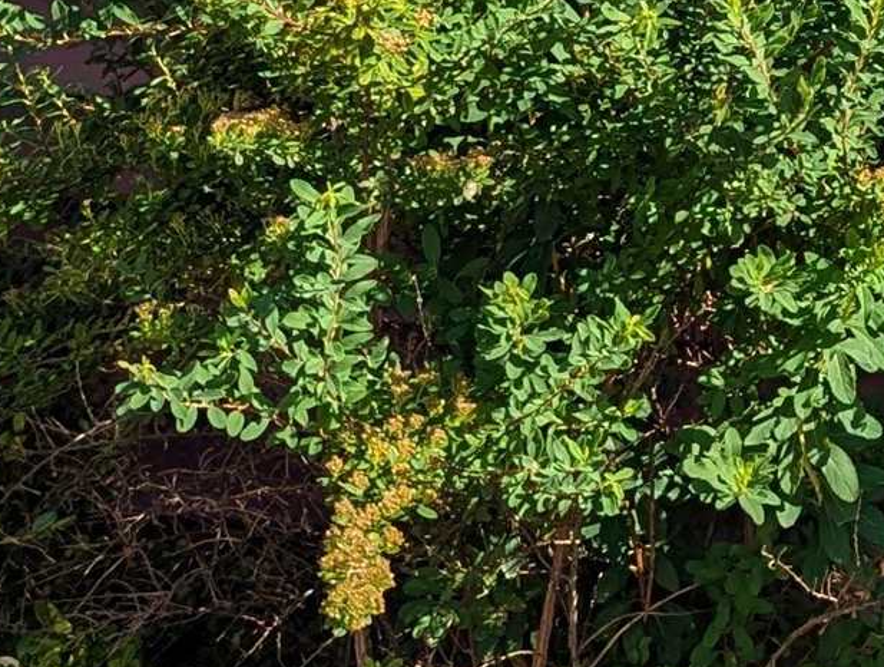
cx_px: 1139
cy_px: -281
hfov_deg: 15.7
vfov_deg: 12.0
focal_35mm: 119
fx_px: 3044
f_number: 1.85
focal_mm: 6.81
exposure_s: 1/1048
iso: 44
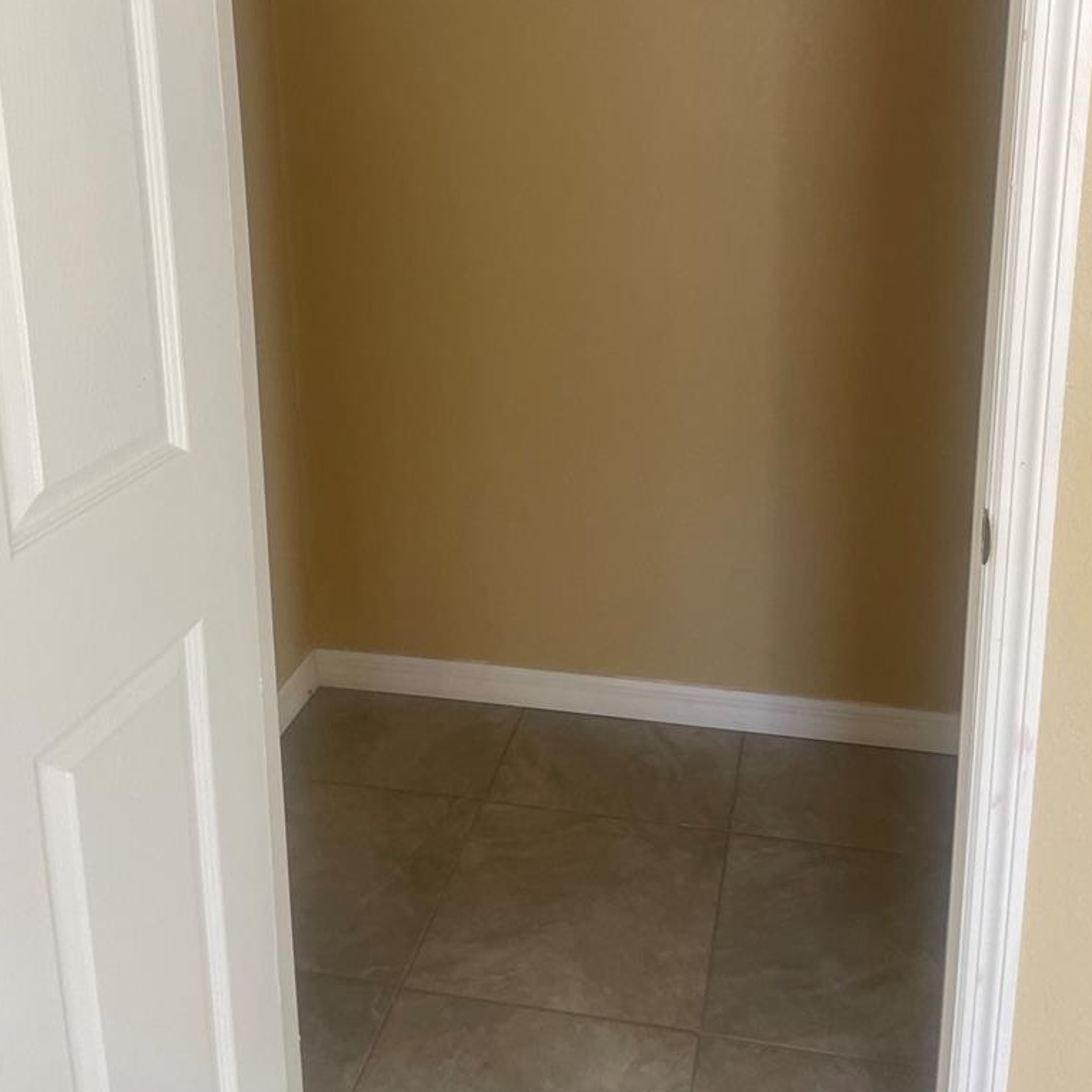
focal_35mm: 36
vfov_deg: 44.6
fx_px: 1285
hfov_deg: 46.0
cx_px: 589
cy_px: 278
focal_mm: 4.2
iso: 125
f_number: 1.6
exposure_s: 1/102
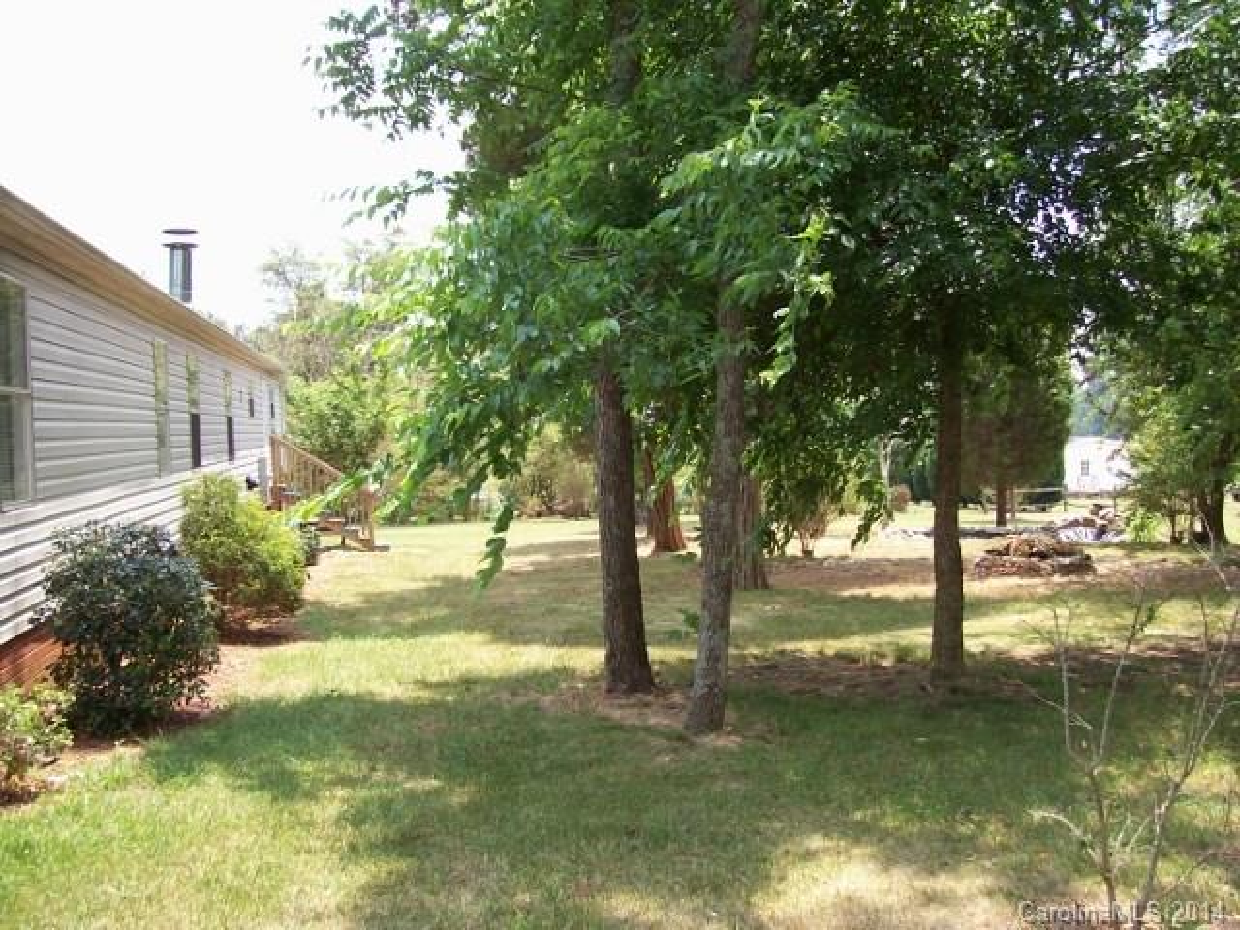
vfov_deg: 39.7
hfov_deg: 51.4
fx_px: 1290
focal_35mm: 36
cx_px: 620
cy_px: 465
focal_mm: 6
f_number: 2.7
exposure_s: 1/413
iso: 80
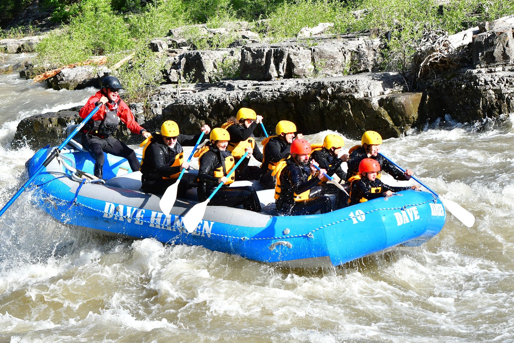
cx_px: 257
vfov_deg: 13.0
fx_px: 1499
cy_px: 172
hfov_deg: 19.5
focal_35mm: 105
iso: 320
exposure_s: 1/1250
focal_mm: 70
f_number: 7.1
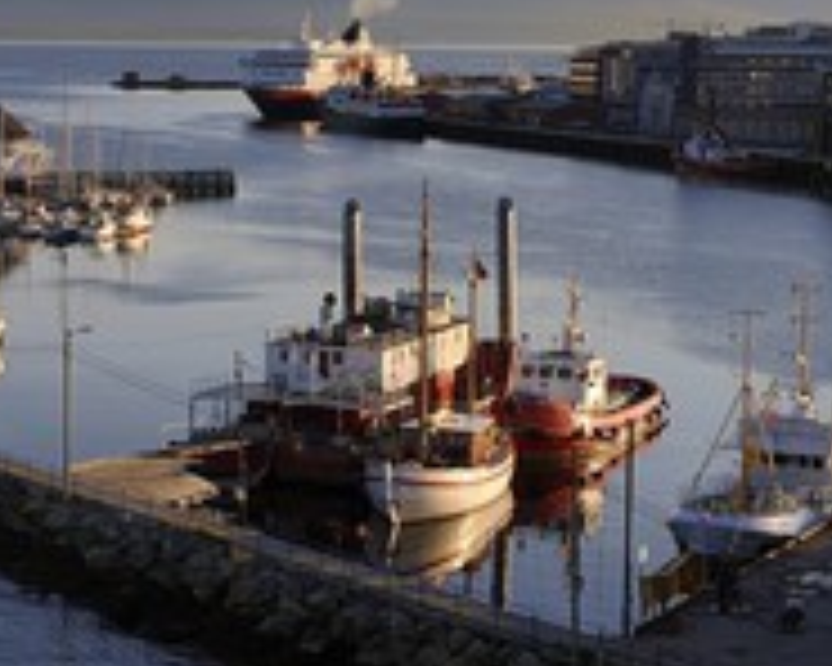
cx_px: 22
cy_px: 180
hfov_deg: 18.4
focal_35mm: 102
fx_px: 2512
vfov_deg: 15.0
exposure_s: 1/160
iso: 200
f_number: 10
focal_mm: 48
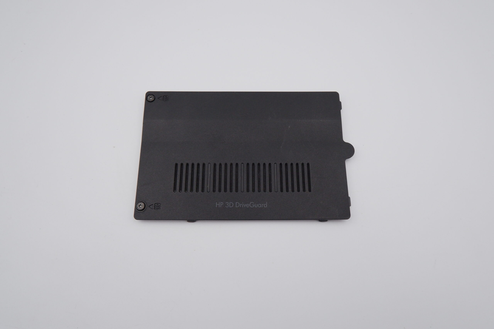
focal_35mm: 23
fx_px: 316
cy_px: 164
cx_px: 247
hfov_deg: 76.1
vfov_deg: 55.1
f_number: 7.1
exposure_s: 1/400
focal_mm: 15
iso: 1250
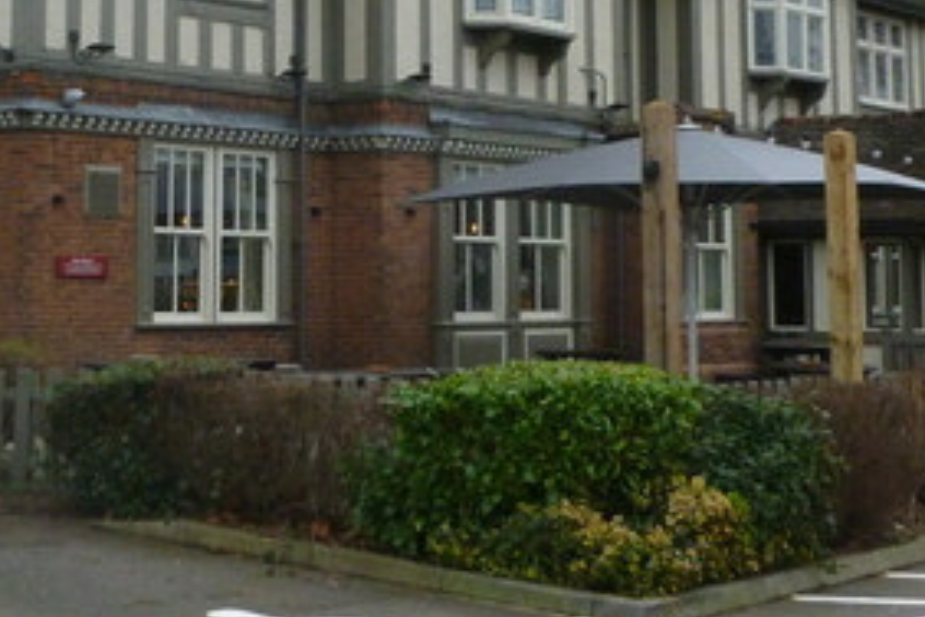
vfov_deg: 20.3
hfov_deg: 30.0
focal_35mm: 66
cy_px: 79
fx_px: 1696
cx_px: 233
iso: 400
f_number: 3.3
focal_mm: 5
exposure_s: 1/500
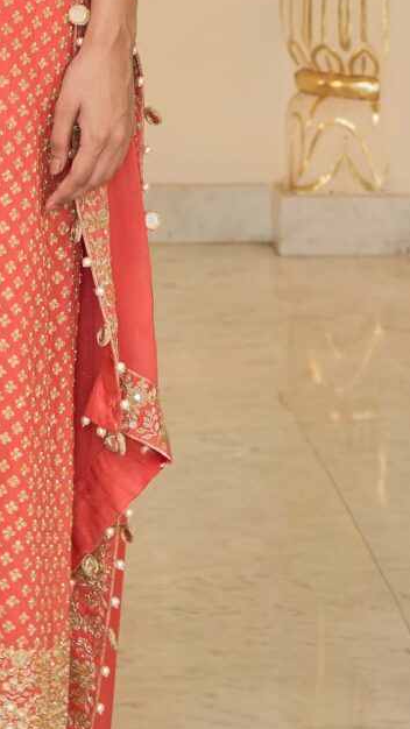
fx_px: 4717
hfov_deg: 5.0
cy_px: -275
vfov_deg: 8.7
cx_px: -69
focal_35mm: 244
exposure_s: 1/125
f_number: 5.6
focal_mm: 57
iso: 160
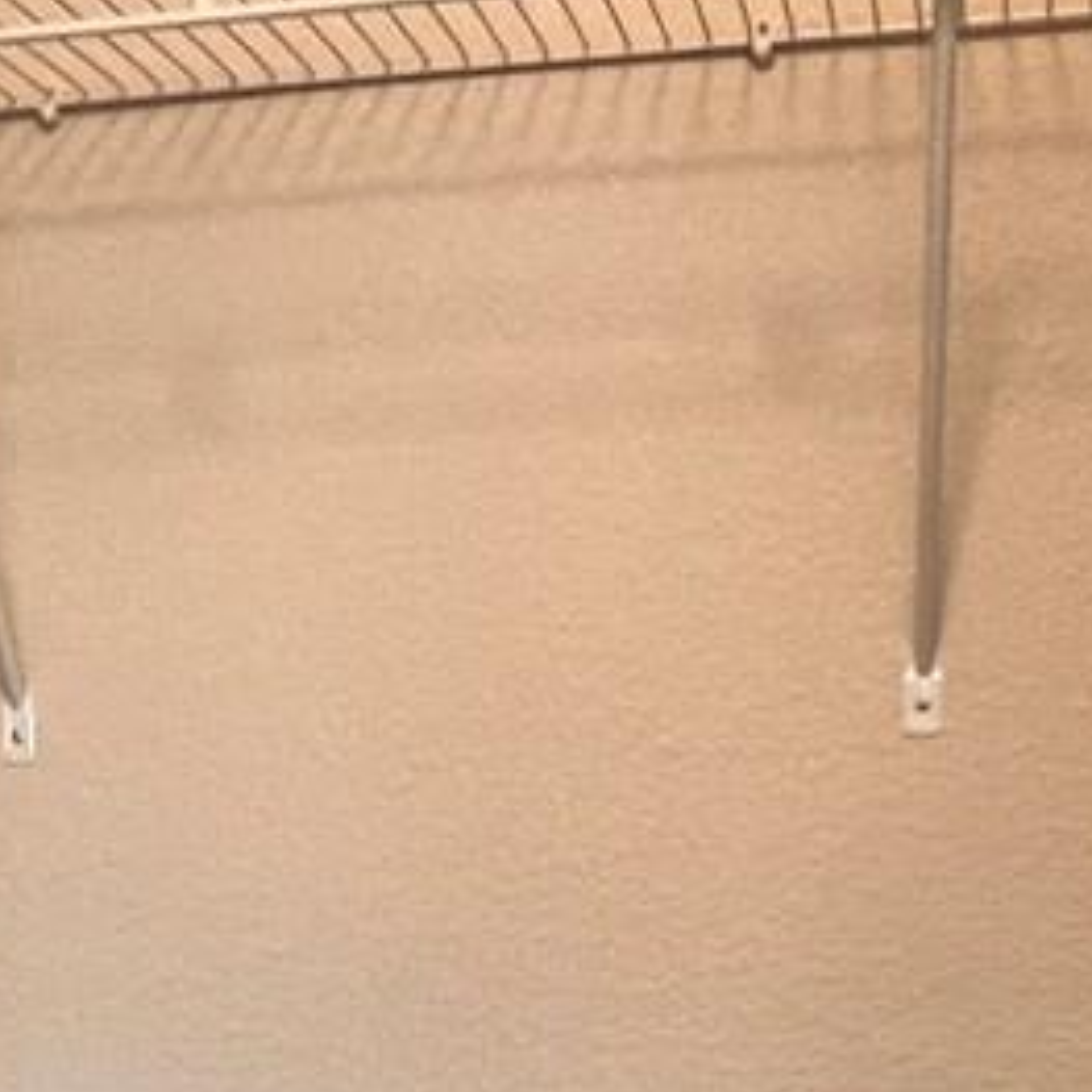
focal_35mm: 70
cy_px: 1237
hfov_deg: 24.5
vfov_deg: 23.0
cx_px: 349
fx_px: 2498
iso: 200
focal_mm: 1.57
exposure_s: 1/60
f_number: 1.8
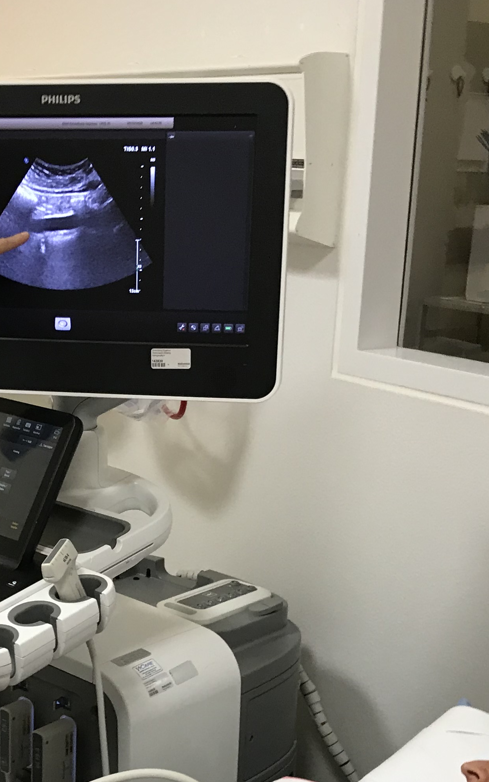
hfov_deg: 21.4
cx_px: 115
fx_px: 1279
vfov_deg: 33.6
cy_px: 547
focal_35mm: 60
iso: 40
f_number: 1.8
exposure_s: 1/17
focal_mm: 3.99
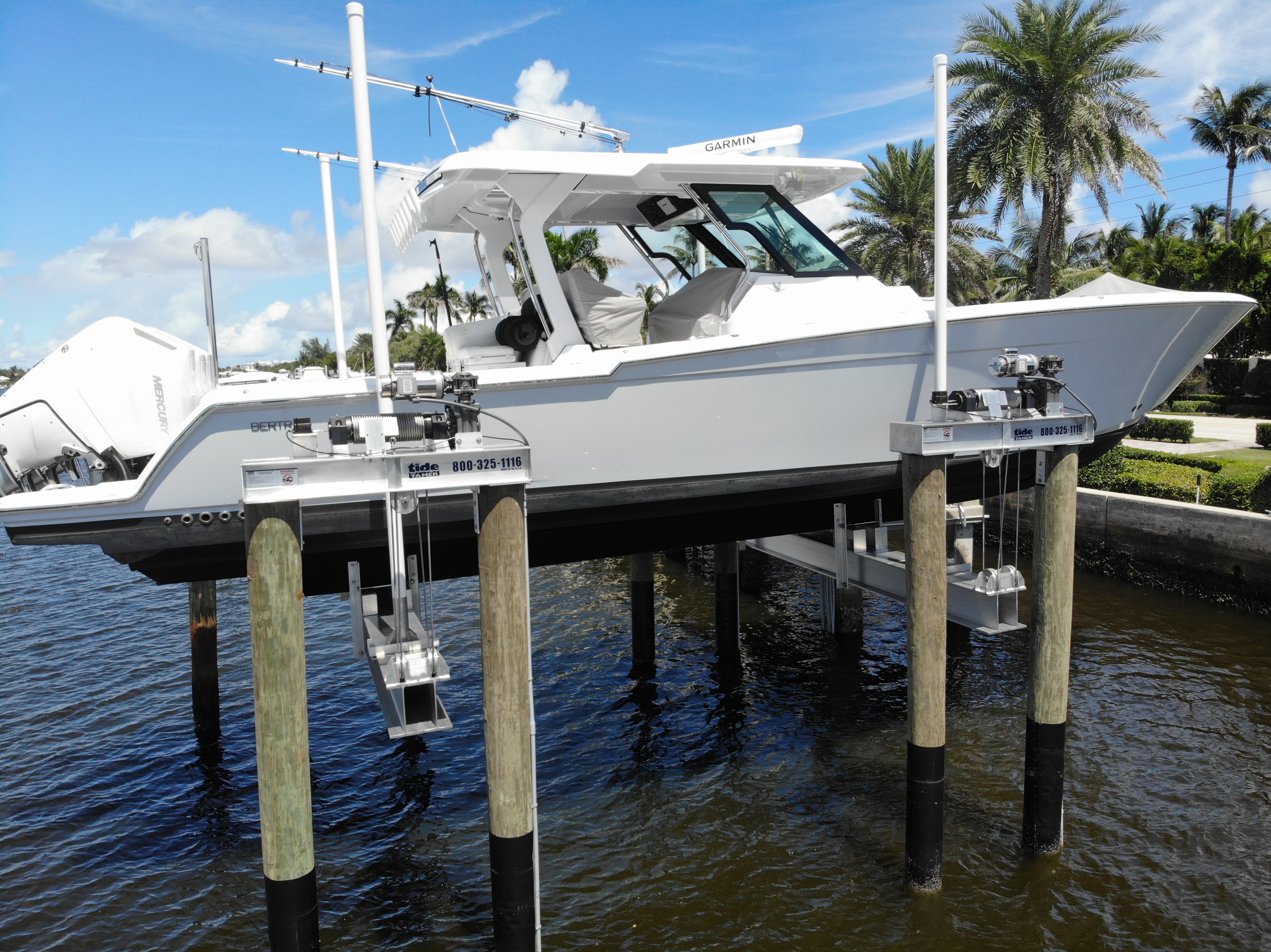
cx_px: 636
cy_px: 476
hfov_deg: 71.6
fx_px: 881
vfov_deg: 56.8
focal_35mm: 24
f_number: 2.8
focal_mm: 4.5
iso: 100
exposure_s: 1/1002
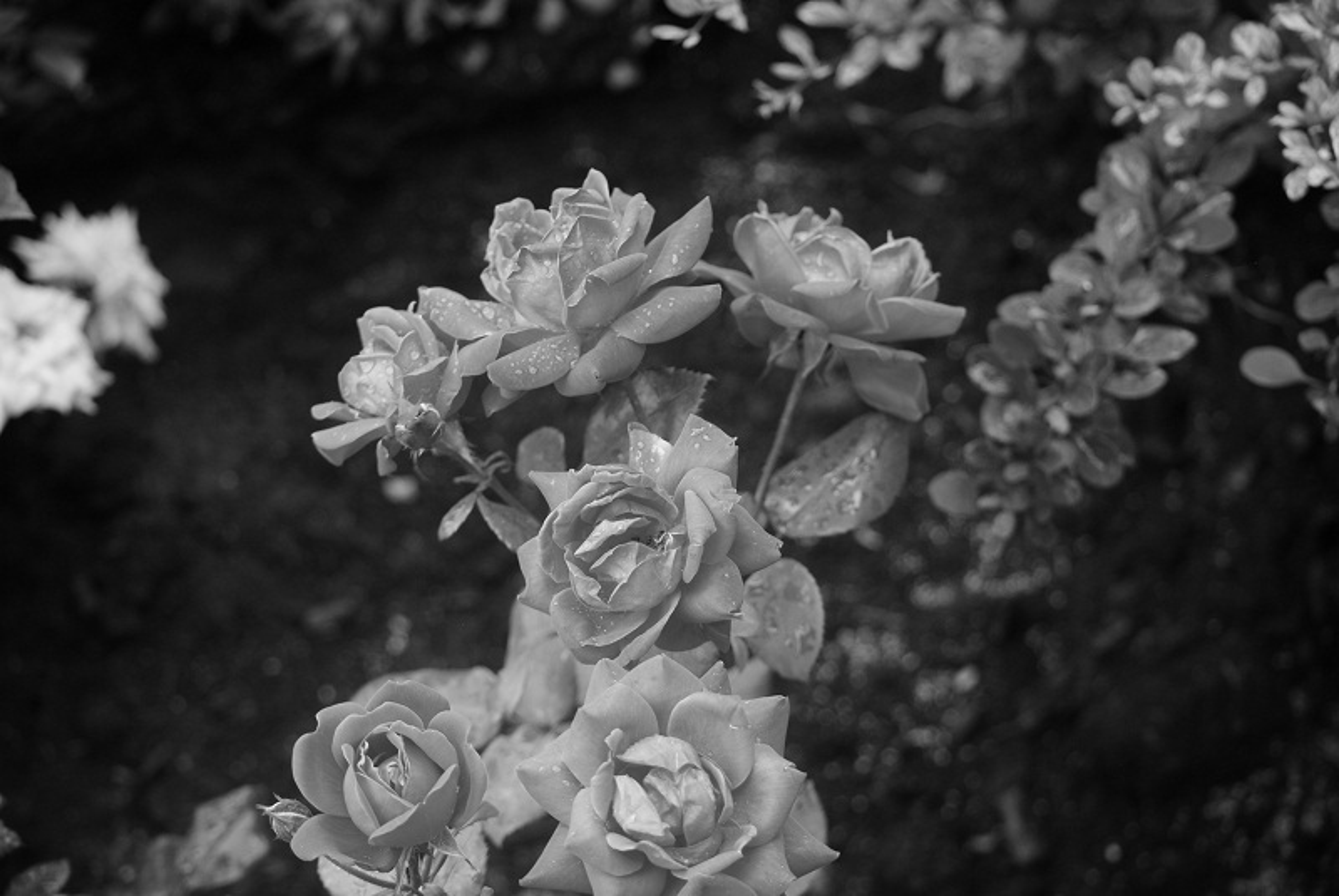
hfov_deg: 20.0
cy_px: 448
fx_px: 3797
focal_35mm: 102
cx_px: 670
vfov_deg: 13.4
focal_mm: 68
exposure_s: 1/40
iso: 200
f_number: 4.5
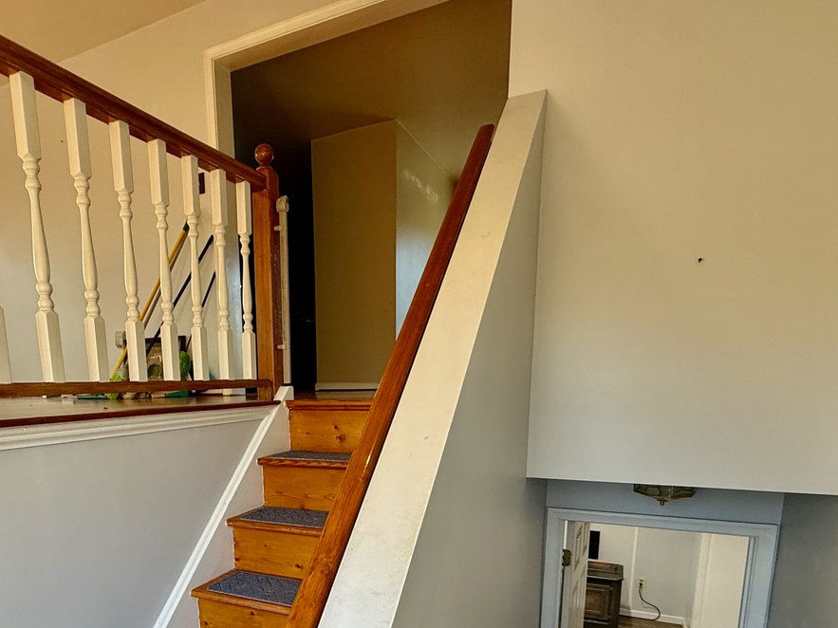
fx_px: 581
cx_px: 315
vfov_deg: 53.3
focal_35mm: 24
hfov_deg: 70.5
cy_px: 496
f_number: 2.2
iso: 200
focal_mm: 2.22
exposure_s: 1/60
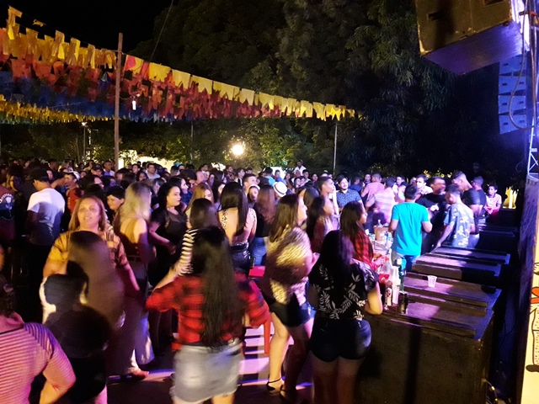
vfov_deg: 49.7
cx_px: 270
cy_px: 202
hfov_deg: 63.4
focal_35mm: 28
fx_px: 436
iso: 800
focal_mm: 3.7
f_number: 1.9
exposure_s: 1/10
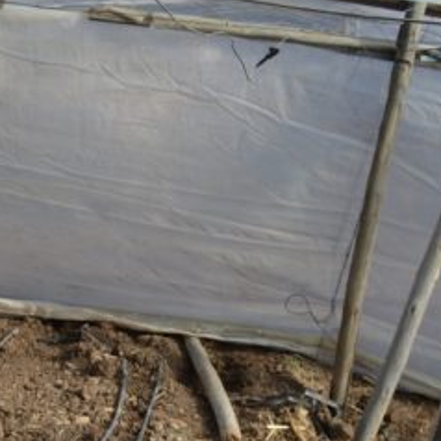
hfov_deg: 21.9
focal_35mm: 74
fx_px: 1067
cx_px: -65
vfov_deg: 22.7
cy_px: 415
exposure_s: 1/200
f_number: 7.1
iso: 100
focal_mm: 18
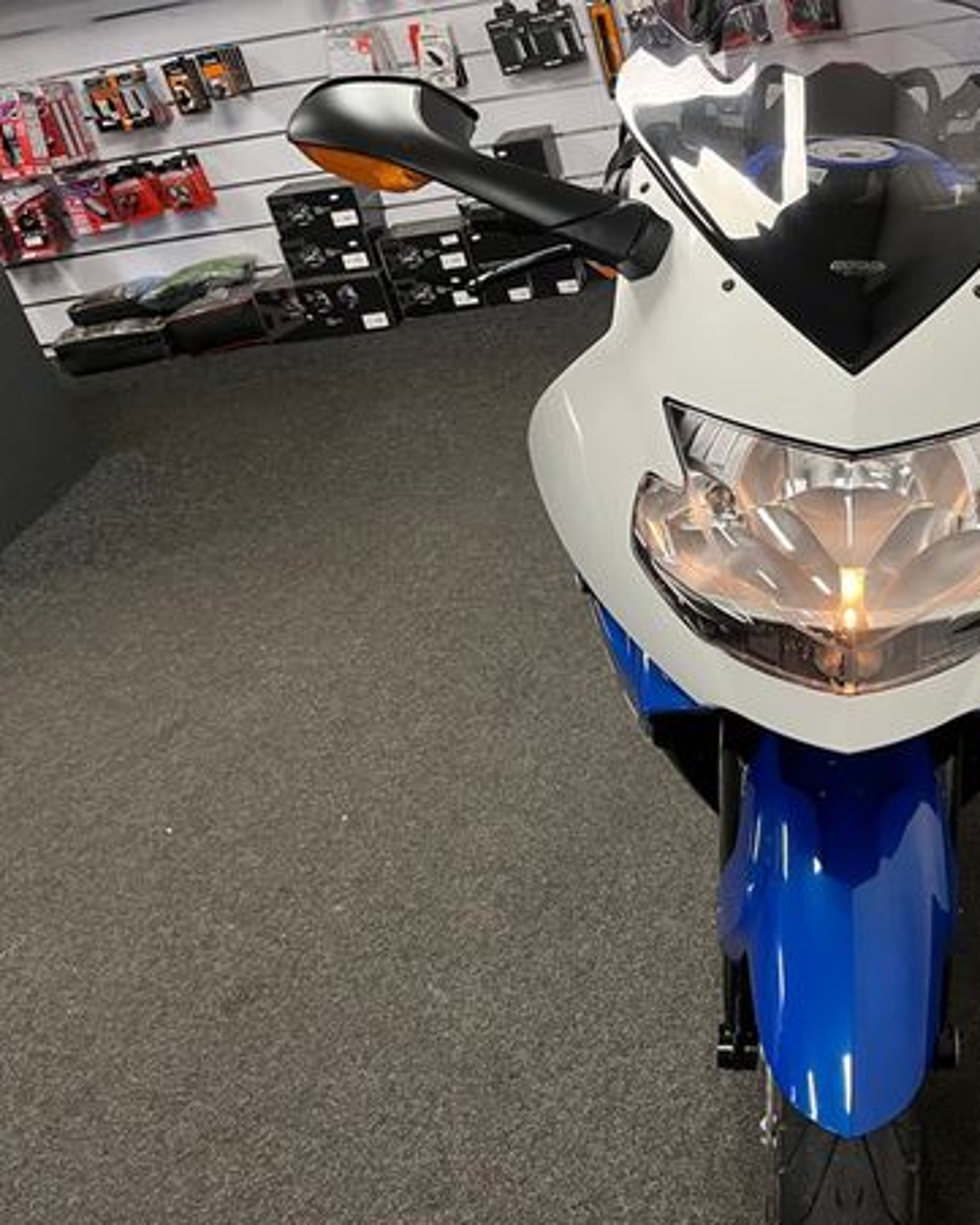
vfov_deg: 50.3
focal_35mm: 36
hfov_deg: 38.8
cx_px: 847
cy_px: 608
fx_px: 1305
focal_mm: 5.1
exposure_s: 1/50
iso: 100
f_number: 1.6
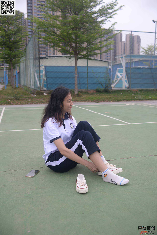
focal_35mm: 35
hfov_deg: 37.9
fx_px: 229
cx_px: 78
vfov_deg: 54.4
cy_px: 118
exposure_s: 1/200
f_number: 5
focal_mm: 35
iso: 250
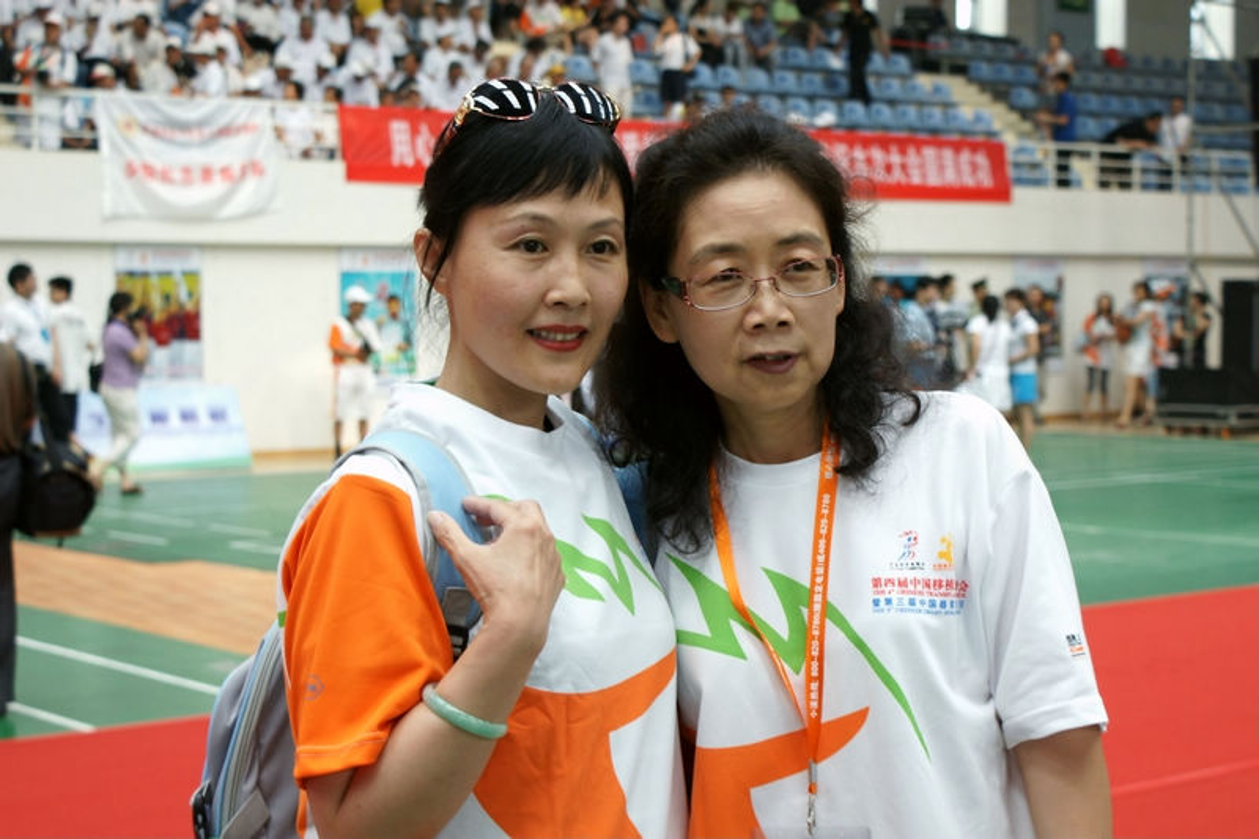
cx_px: 630
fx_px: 2360
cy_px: 420
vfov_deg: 20.2
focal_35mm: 68
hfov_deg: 29.9
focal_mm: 45
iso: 500
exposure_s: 1/80
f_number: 5.6
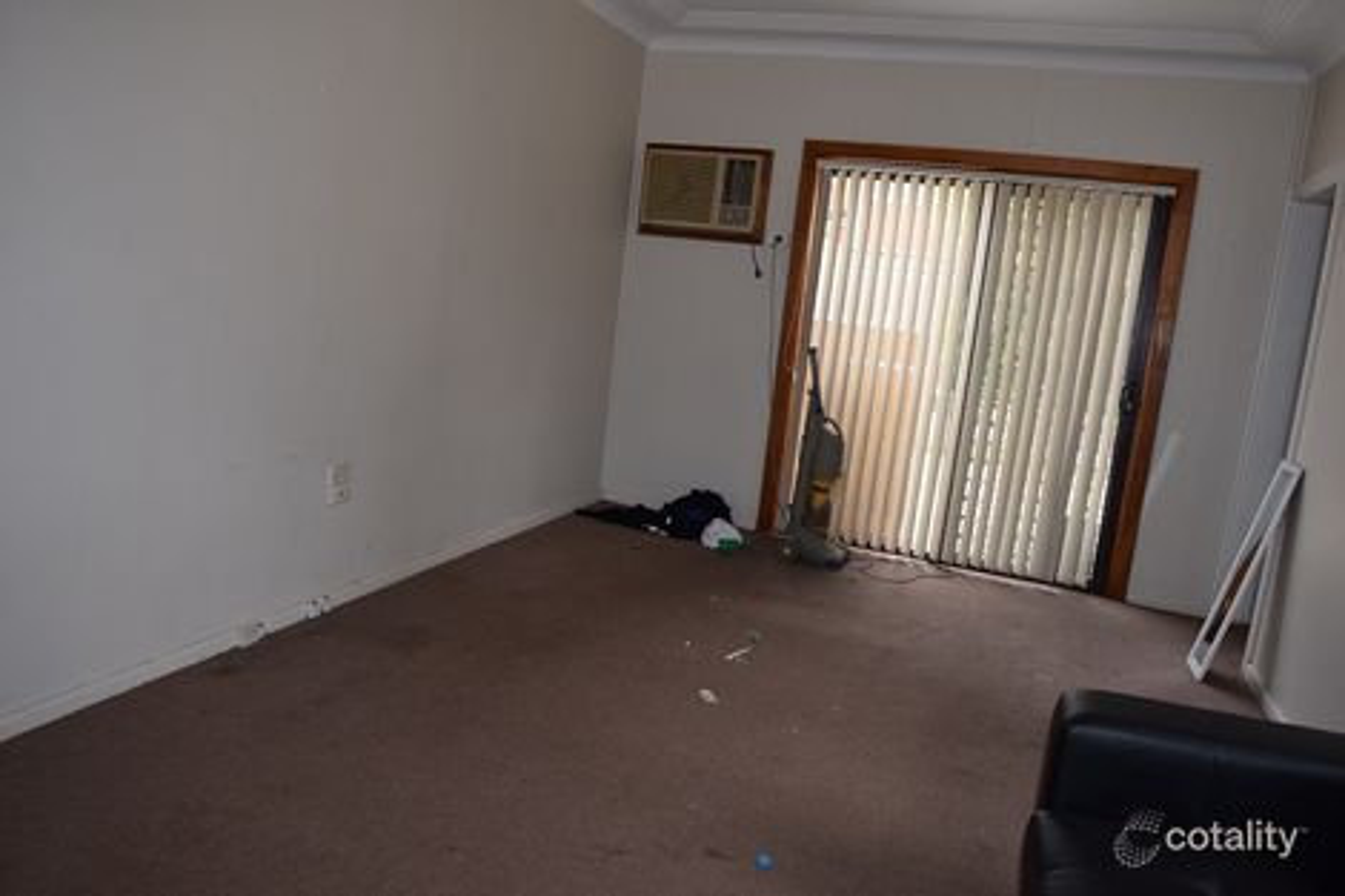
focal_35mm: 27
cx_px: 672
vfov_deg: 47.9
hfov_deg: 67.4
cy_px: 448
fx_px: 1008
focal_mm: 18
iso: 800
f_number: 5
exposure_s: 1/100
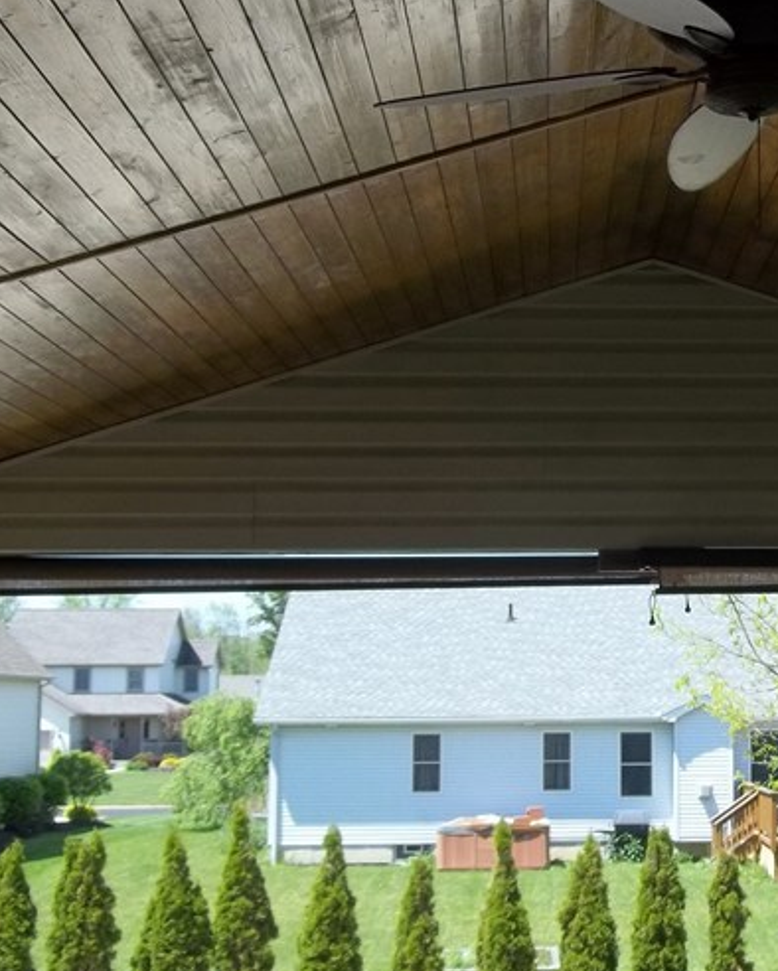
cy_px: 464
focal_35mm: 65
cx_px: 695
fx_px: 1870
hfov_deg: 22.9
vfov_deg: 29.1
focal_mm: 5.7
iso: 64
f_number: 2.9
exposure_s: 1/400
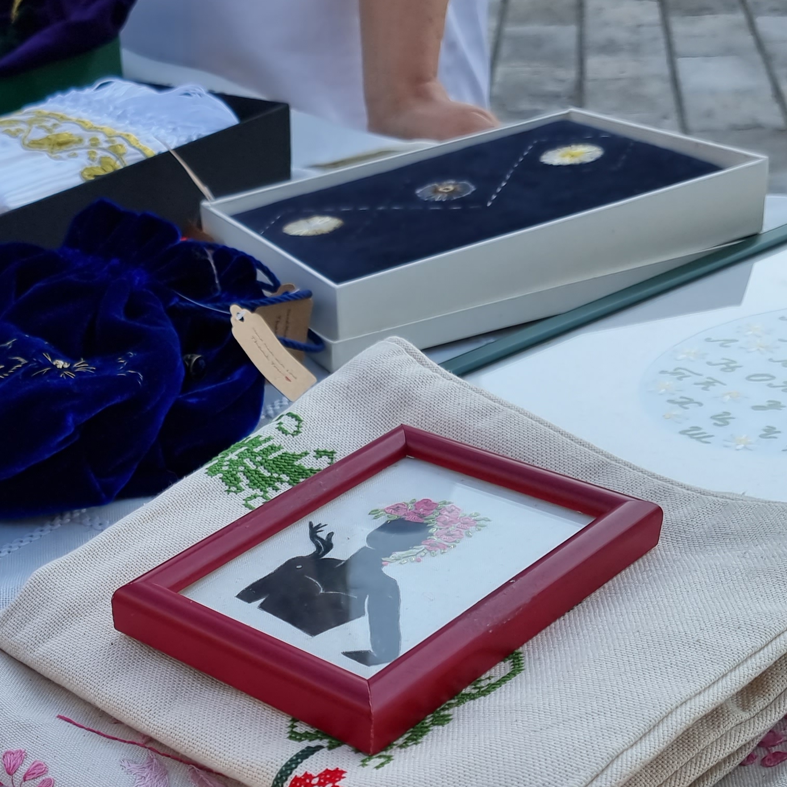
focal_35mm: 56
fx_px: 1440
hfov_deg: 29.2
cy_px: 731
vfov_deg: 29.1
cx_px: 58
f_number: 1.8
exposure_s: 1/191
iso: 50
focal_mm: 6.7
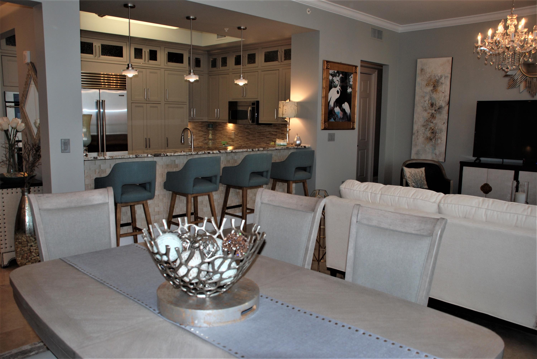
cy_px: 180
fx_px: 448
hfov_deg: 61.9
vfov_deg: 43.7
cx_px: 268
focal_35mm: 30
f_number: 3.8
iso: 200
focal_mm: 20
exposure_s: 1/60
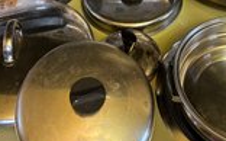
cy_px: -1
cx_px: 127
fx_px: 344
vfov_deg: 22.2
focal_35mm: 56
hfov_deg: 36.3
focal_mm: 6.86
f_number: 1.78
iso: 500
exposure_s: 1/60
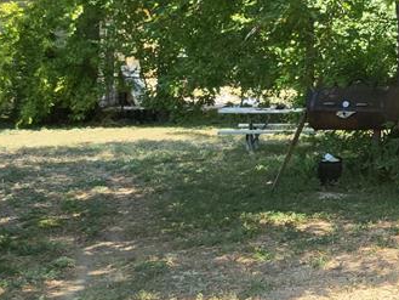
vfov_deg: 18.0
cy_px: 38
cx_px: 610
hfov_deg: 20.4
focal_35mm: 81
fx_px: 934
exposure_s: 1/836
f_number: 1.8
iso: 50
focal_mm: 4.25
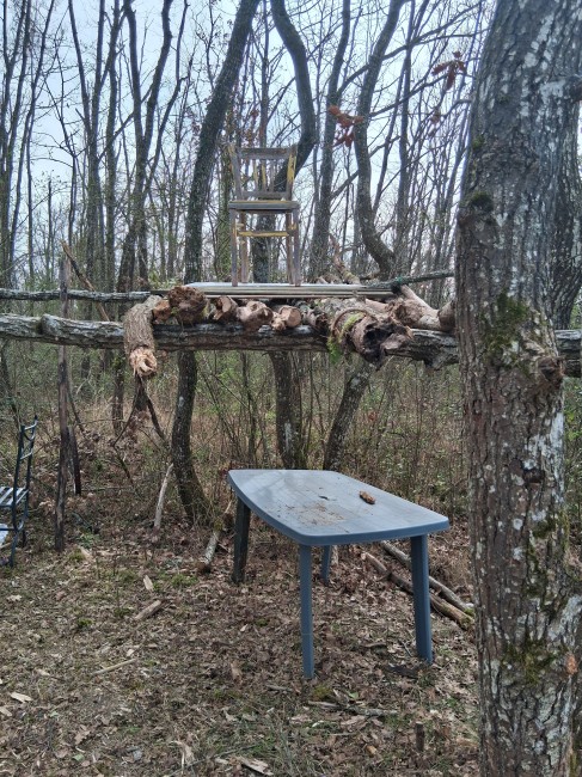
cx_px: 291
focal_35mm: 26
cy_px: 388
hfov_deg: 53.0
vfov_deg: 67.3
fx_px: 583
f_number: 1.8
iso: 25
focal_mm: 3.98
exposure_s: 1/340
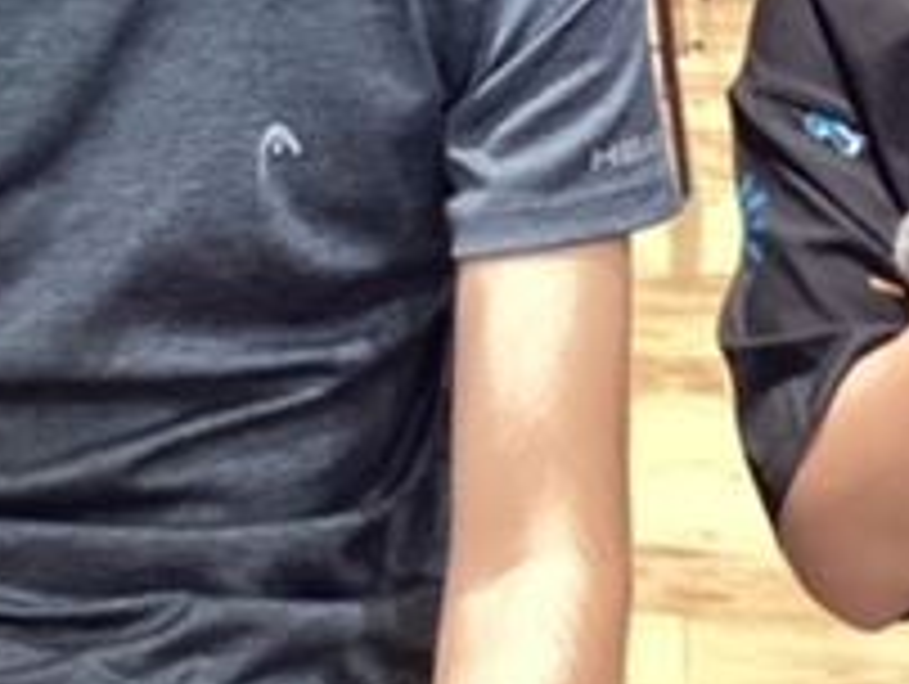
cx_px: 702
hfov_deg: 21.1
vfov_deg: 15.5
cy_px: -148
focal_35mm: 92
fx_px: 2419
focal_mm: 3.3
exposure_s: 1/50
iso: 200
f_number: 2.4
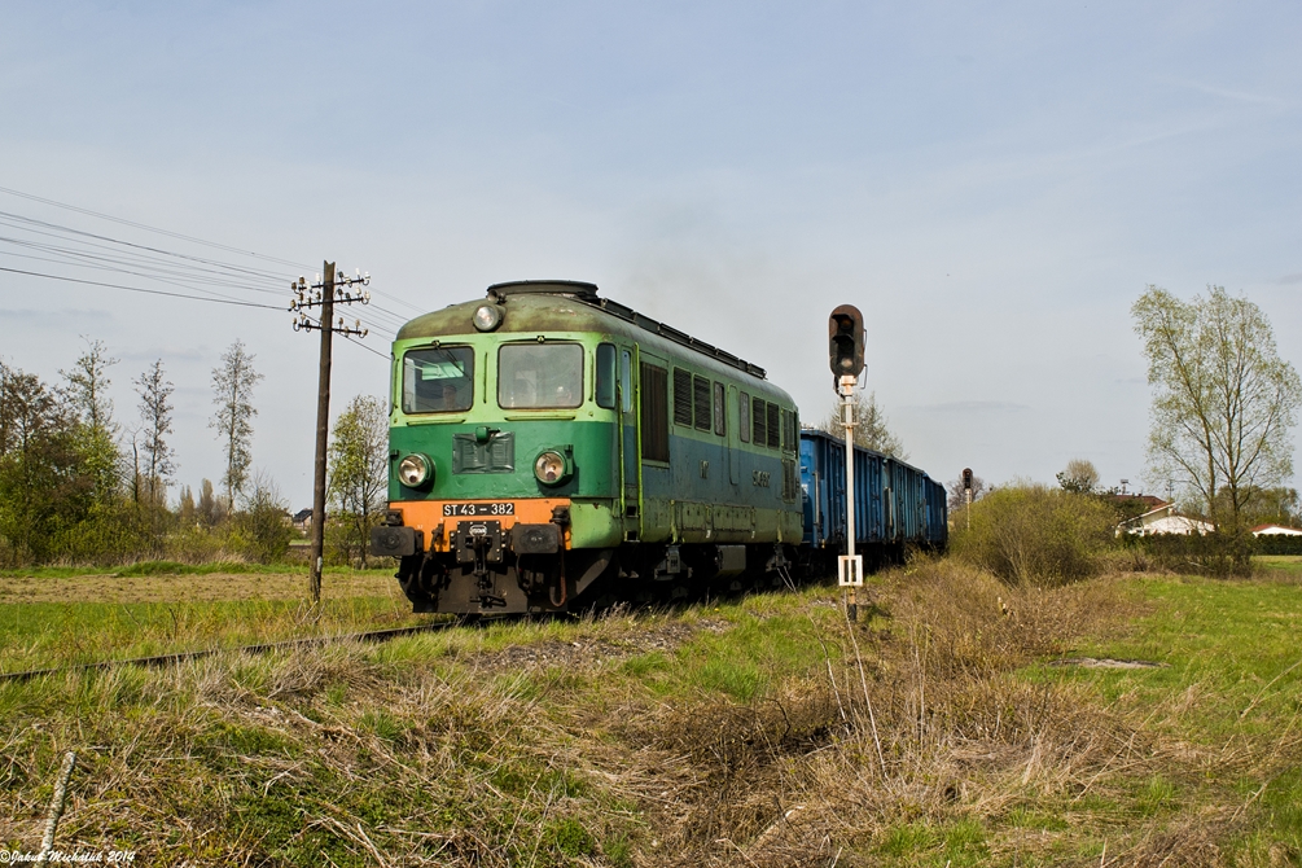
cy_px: 427
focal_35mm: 54
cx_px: 654
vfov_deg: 25.3
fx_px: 1935
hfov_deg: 37.2
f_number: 9
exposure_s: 1/400
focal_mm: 35
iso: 100
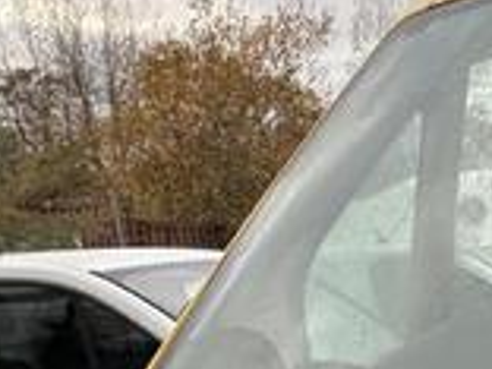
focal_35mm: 149
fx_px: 2118
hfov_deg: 12.2
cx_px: 883
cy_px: 697
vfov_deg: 9.4
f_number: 1.6
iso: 50
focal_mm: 5.96
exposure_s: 1/601
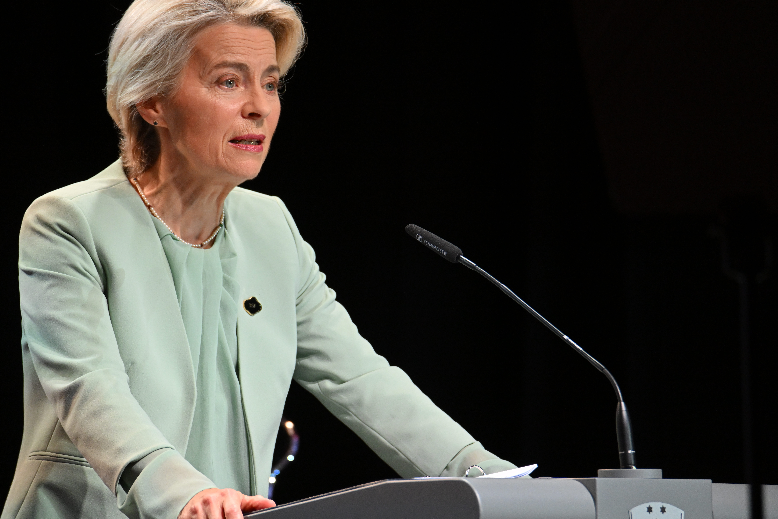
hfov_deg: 3.5
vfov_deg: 2.4
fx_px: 12577
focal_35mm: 582
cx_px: 347
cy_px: 269
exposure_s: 1/400
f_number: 6.3
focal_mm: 500
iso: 2000
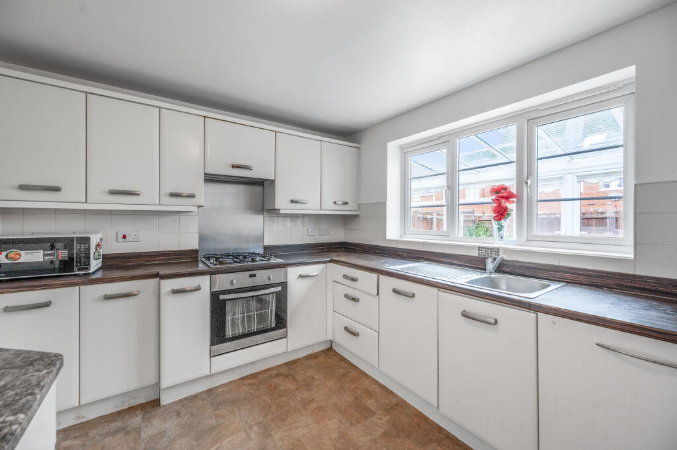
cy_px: 225
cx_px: 338
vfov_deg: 81.1
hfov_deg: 104.3
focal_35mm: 14
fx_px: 263
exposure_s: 1/50
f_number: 6.3
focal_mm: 14
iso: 250
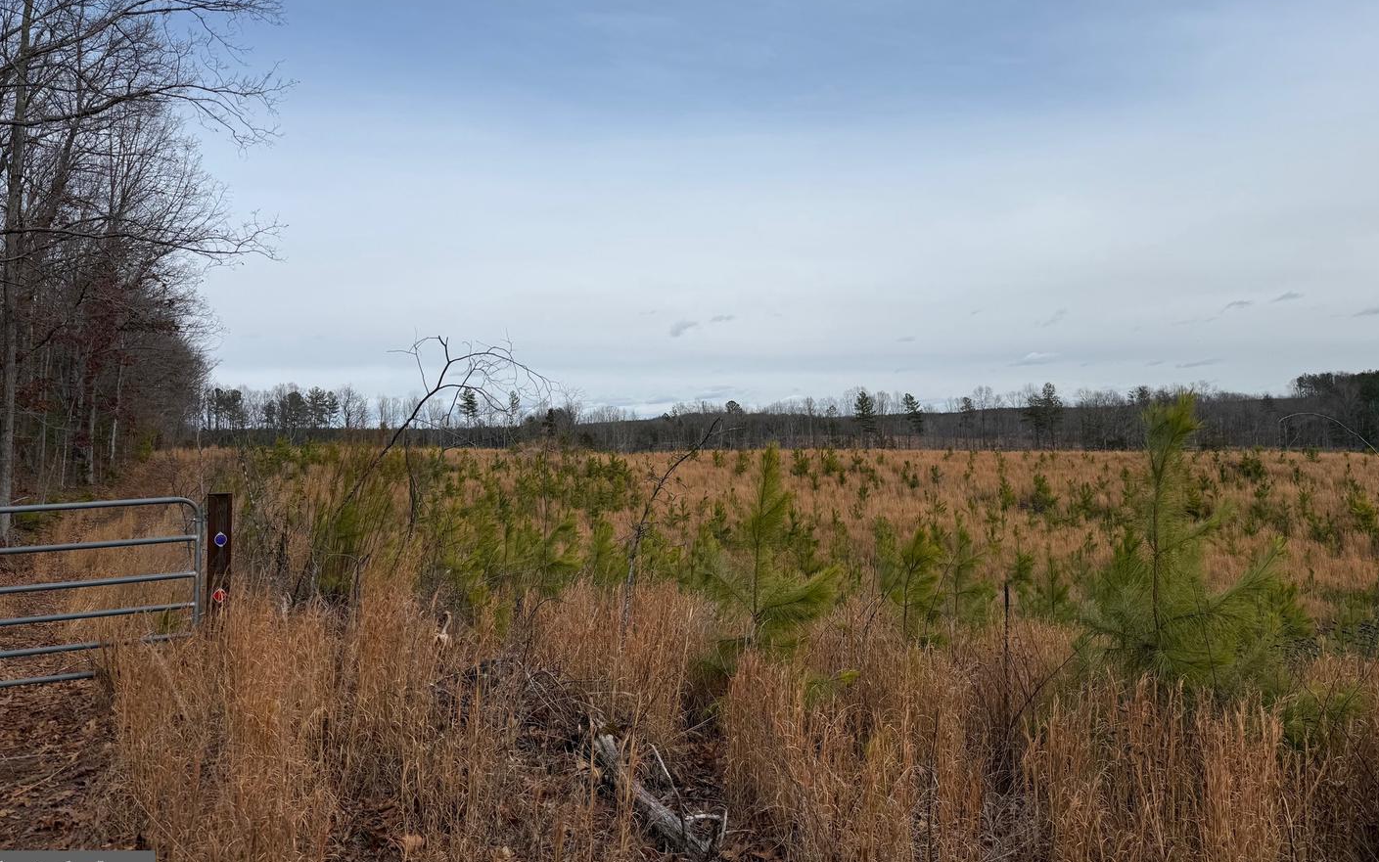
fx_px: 977
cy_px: 379
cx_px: 688
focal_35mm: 26
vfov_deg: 47.5
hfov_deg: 70.4
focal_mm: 6.76
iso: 80
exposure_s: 1/7353
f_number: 1.78
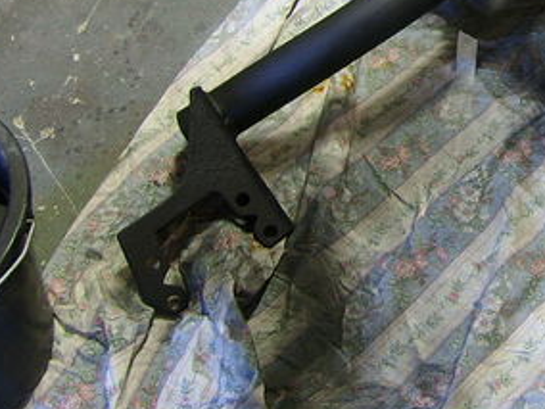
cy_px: 48
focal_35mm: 79
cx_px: 526
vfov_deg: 18.4
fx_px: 1244
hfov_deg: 23.8
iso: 100
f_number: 2.8
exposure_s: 1/3
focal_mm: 5.95
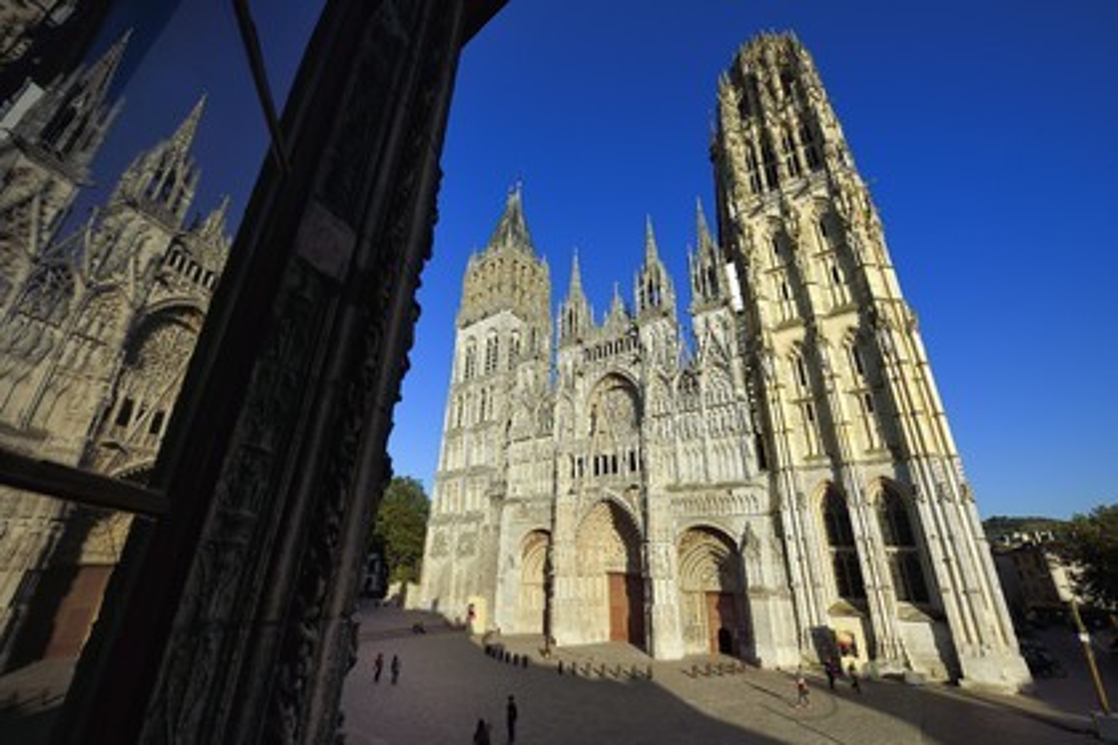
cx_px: 559
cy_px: 372
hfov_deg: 104.3
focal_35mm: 14
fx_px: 435
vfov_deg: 81.2
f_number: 14
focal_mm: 14
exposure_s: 1/250
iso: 200
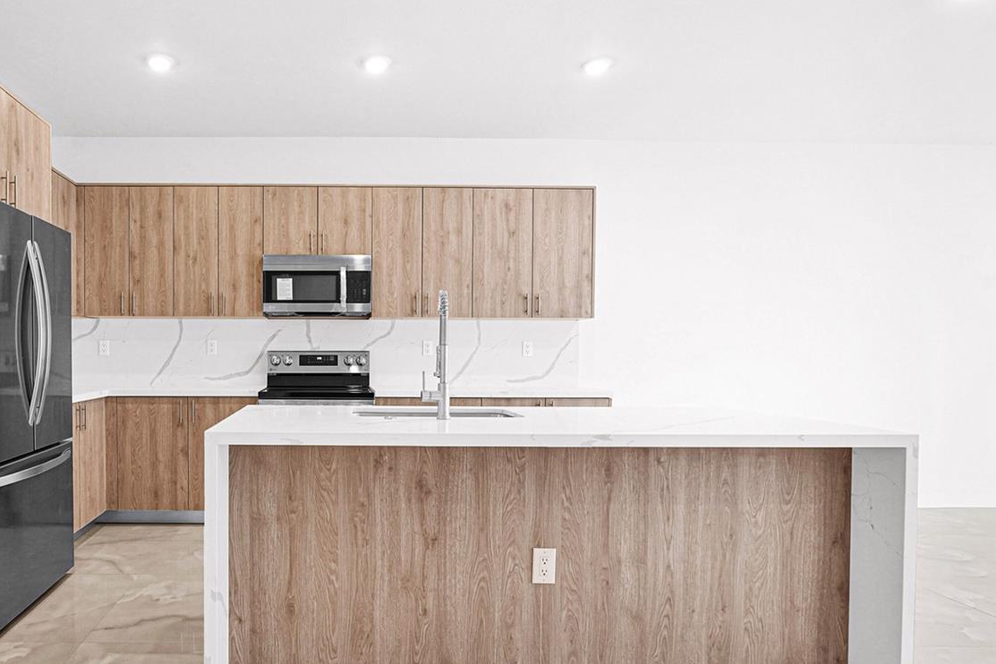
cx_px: 336
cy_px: 363
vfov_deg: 55.0
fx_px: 636
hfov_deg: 73.9
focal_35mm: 23
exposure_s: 1/30
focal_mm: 16
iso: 1000
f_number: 8
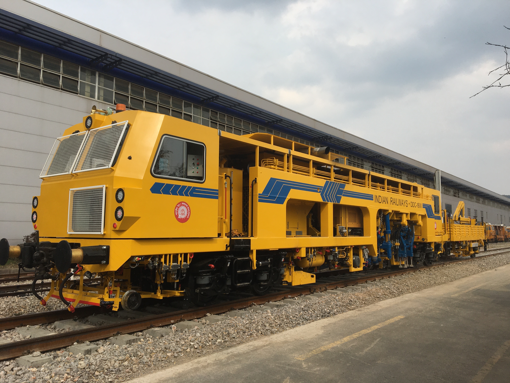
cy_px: 192
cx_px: 255
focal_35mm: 29
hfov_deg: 61.7
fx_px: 427
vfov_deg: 48.2
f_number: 2.2
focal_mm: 4.15
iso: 25
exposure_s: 1/938
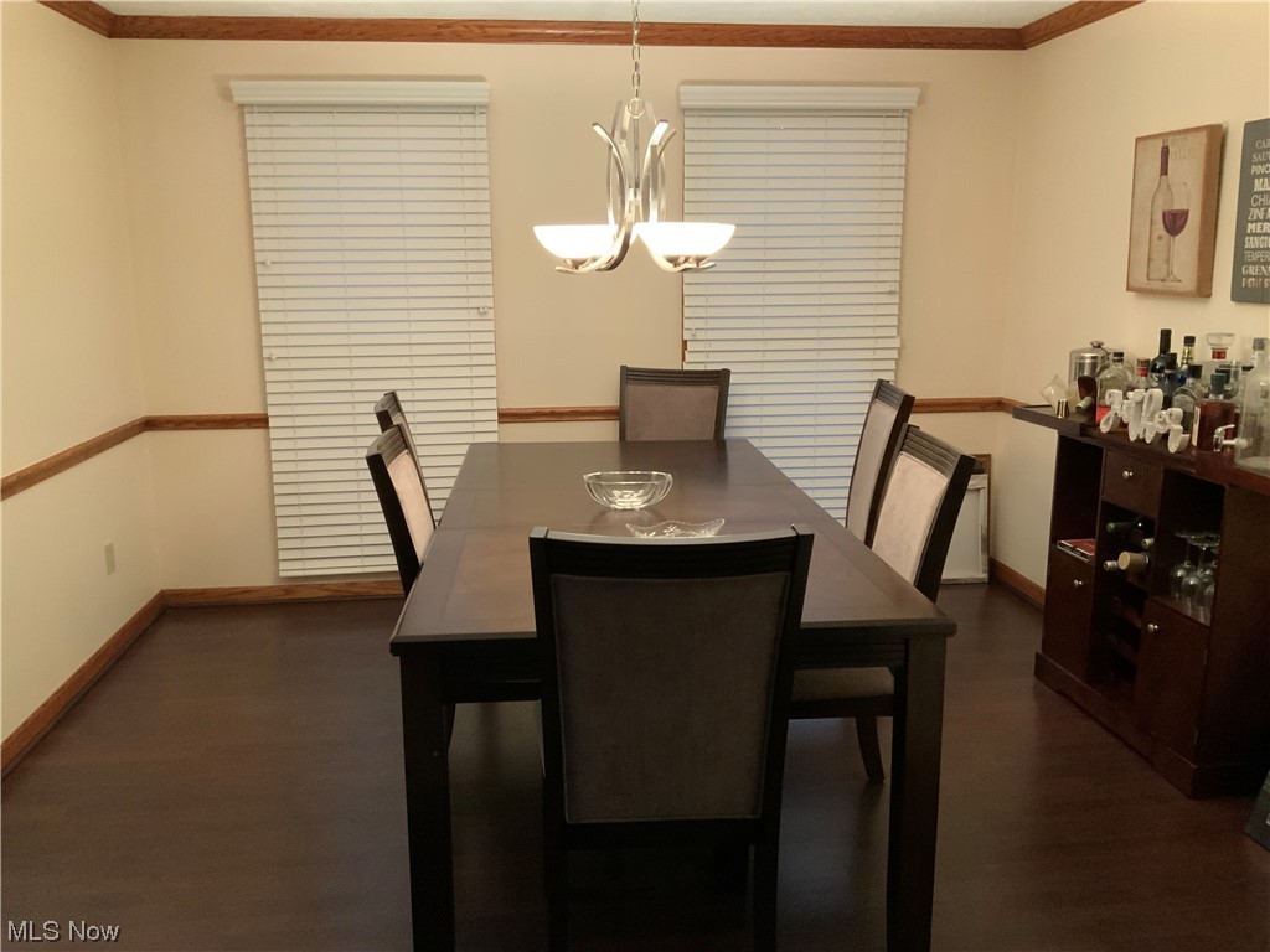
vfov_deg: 48.2
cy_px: 476
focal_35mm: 29
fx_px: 1064
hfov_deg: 61.7
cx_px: 635
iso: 320
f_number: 1.8
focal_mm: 3
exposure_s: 1/40
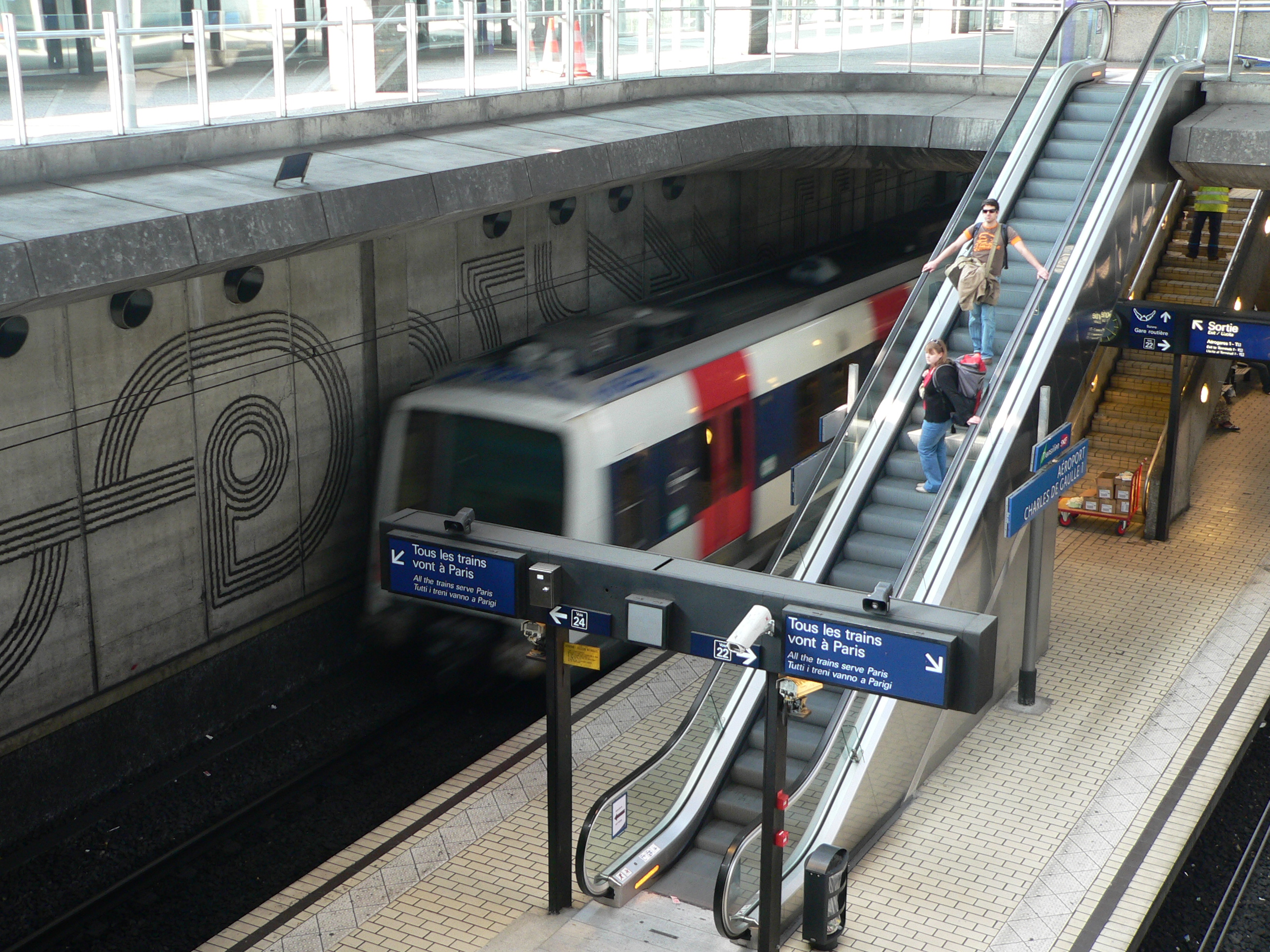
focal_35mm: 47
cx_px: 635
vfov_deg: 30.9
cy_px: 476
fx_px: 1724
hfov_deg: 40.4
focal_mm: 7.8
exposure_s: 1/25
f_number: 2.8
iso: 100
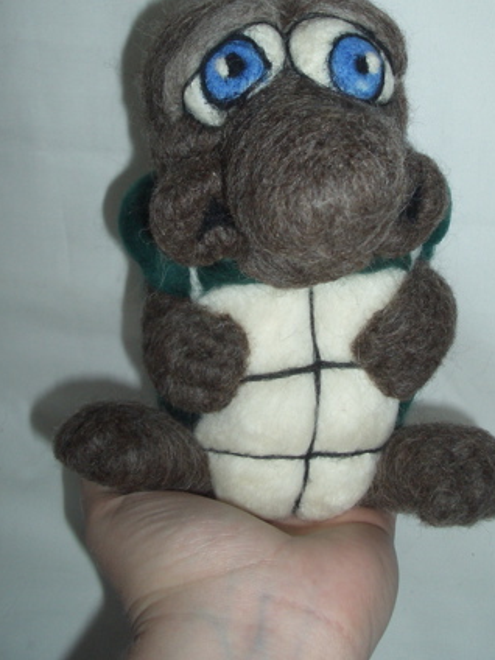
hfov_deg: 32.8
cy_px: 253
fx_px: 839
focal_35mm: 44
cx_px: 301
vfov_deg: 42.7
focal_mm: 5.8
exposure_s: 1/40
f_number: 4.3
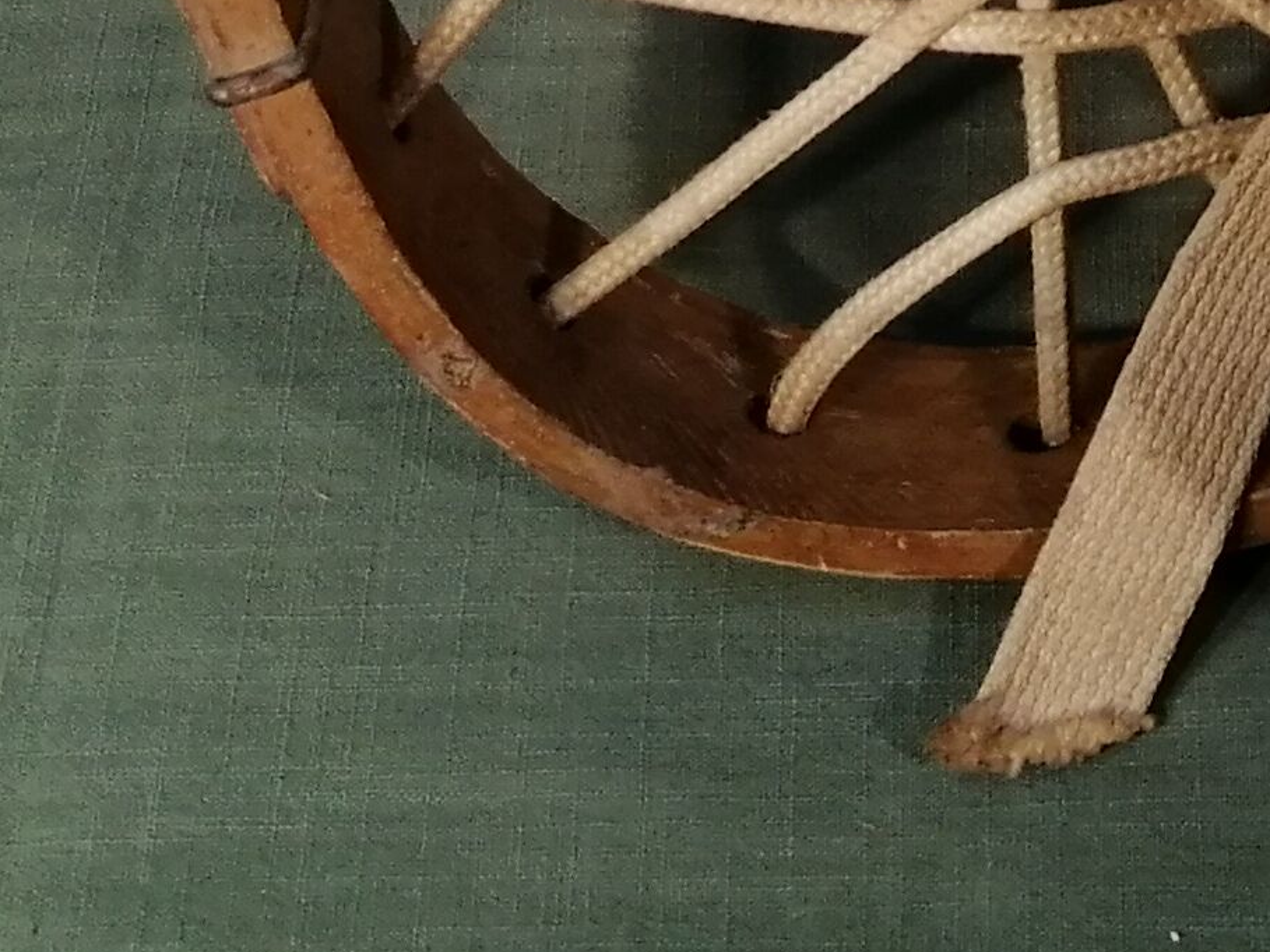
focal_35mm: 119
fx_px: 4366
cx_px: 1473
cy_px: -1161
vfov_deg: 10.9
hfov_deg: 16.0
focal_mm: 3.46
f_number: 1.8
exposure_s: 1/50
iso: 64
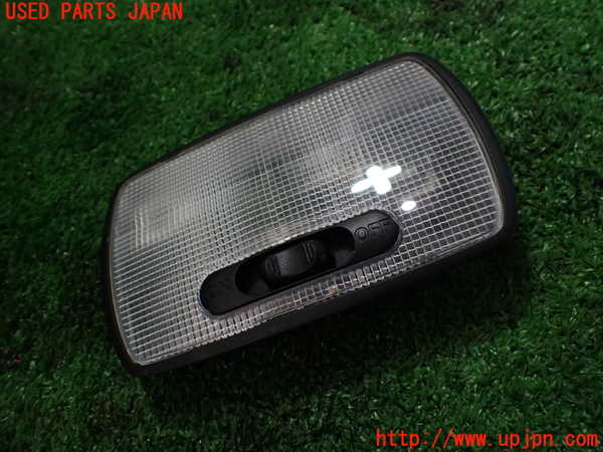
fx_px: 523
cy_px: 226
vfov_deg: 46.8
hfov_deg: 60.0
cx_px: 302
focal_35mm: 30
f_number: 2.3
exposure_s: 1/125
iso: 200
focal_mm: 5.4
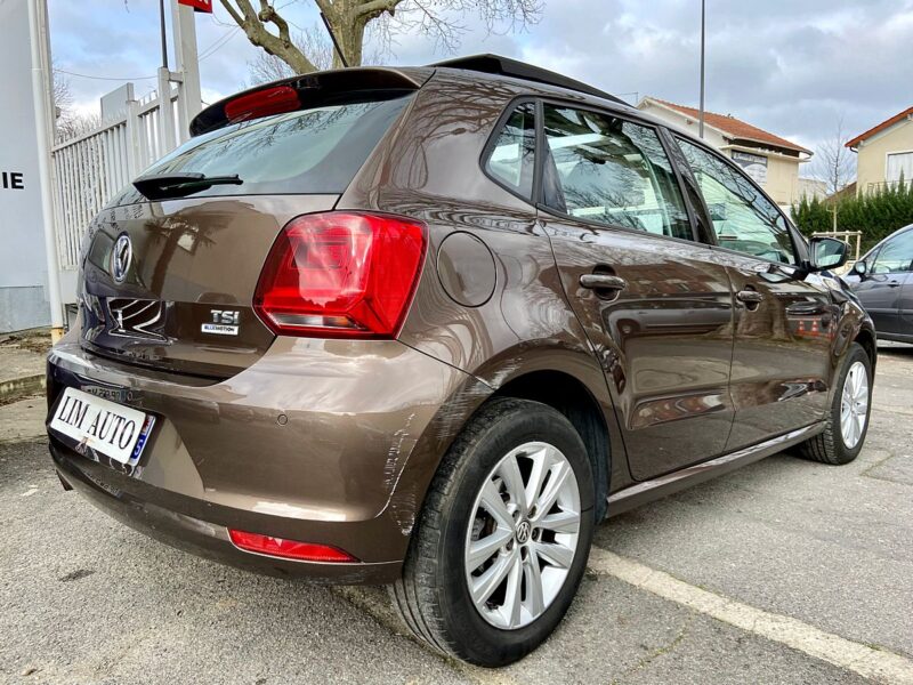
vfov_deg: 53.1
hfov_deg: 67.3
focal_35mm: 26
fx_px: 686
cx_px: 456
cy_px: 342
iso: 32
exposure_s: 1/690
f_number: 1.8
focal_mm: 4.25
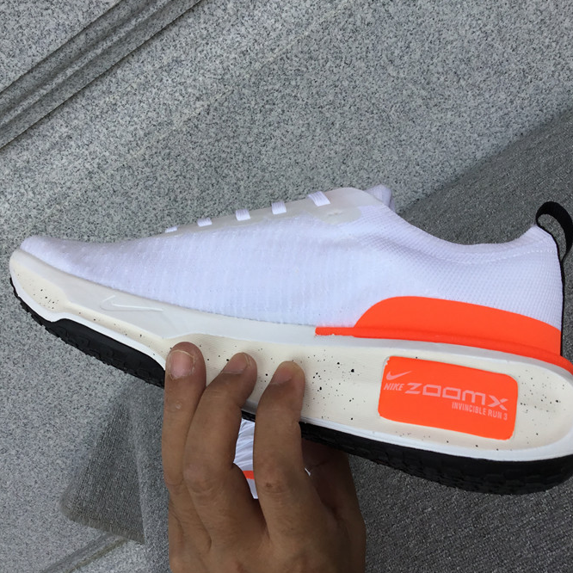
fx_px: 693
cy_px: 288
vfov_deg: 44.9
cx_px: 260
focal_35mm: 37
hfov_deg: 44.9
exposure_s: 1/646
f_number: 2.4
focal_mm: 3.3
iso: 25
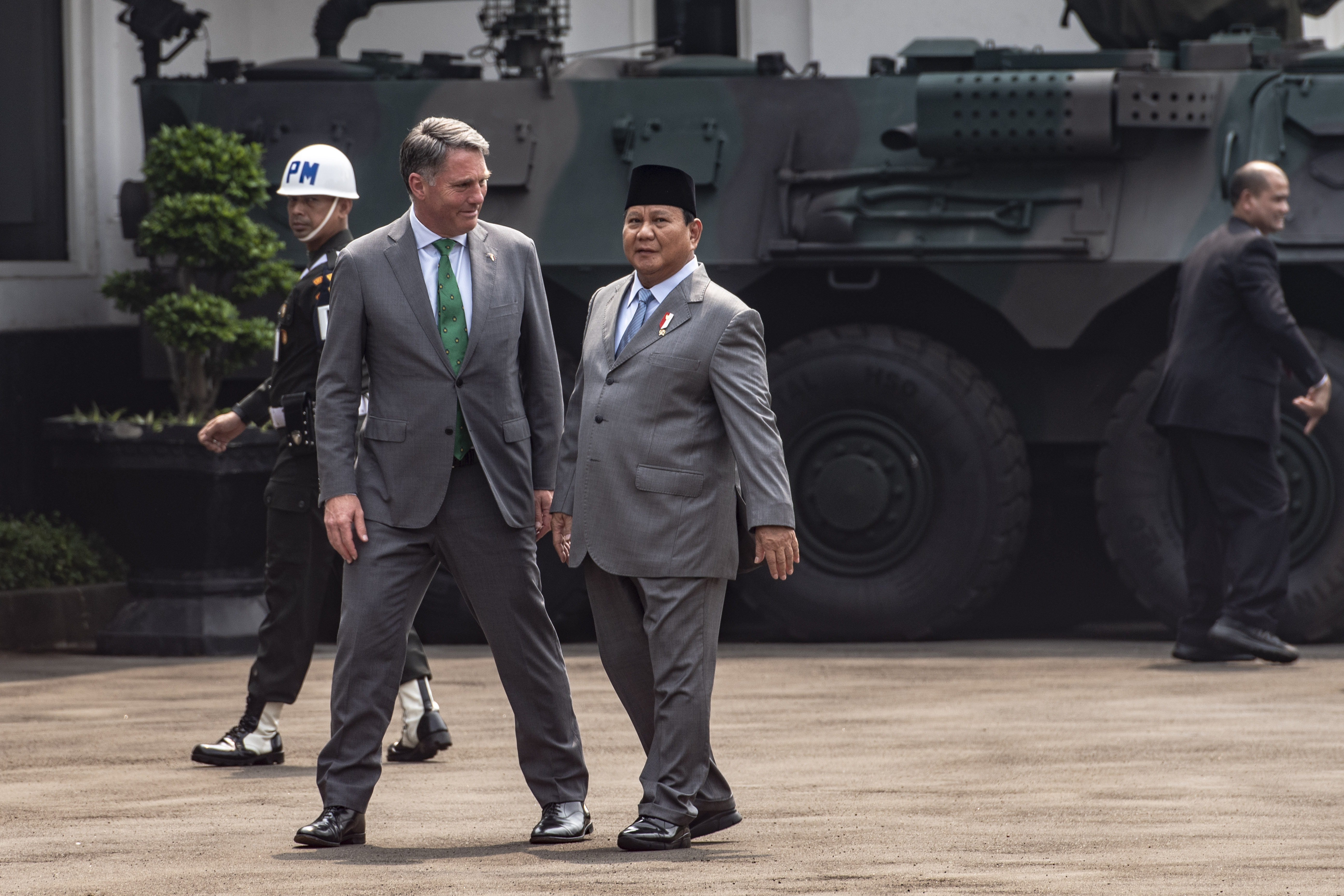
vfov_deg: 4.6
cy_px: 448
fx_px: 11199
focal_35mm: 300
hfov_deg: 6.9
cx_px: 672
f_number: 4
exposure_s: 1/400
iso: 125
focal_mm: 200
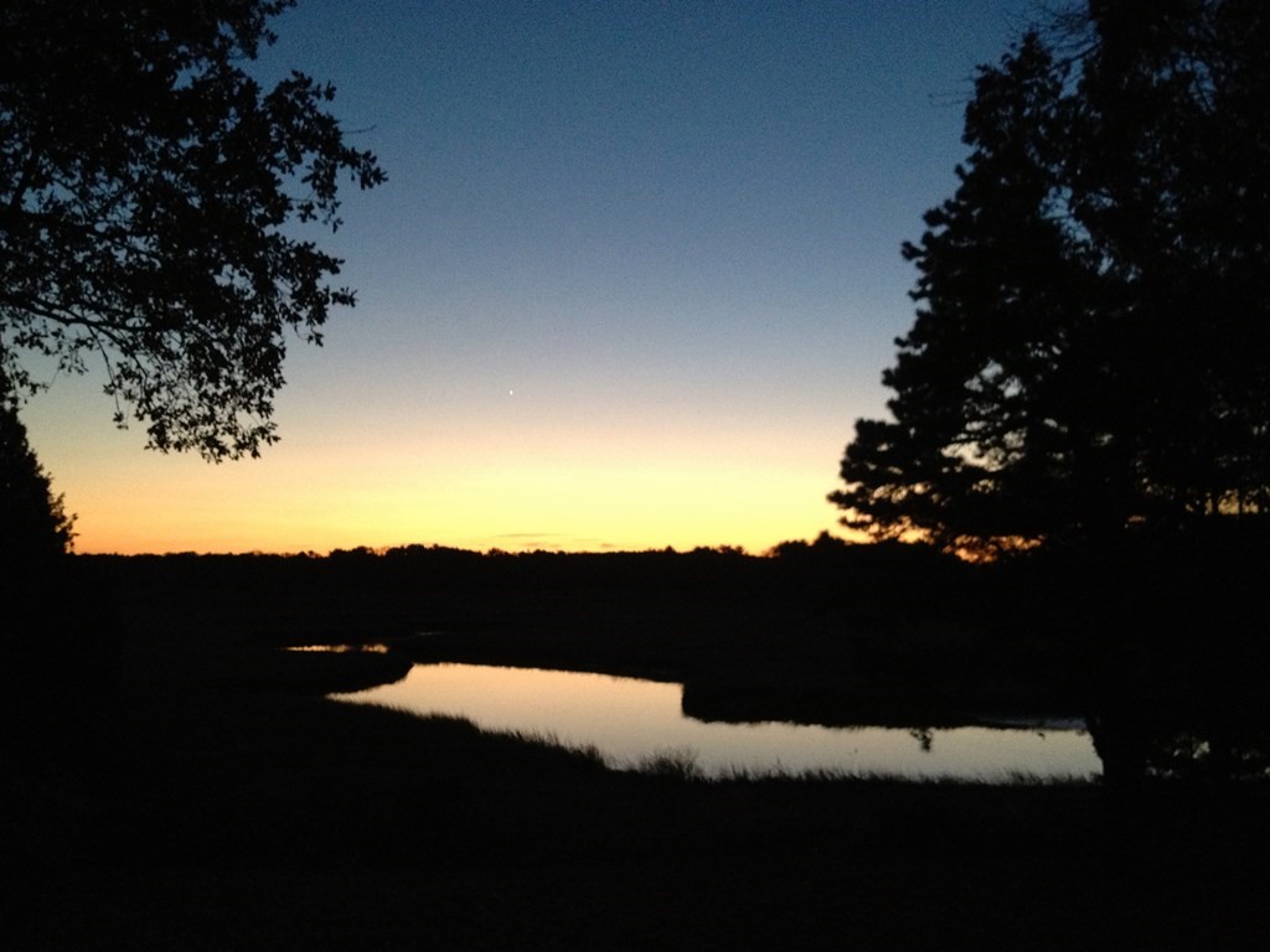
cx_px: 635
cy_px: 476
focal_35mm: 35
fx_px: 1284
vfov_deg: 40.7
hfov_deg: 52.6
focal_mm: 4.28
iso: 320
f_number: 2.4
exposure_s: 1/20
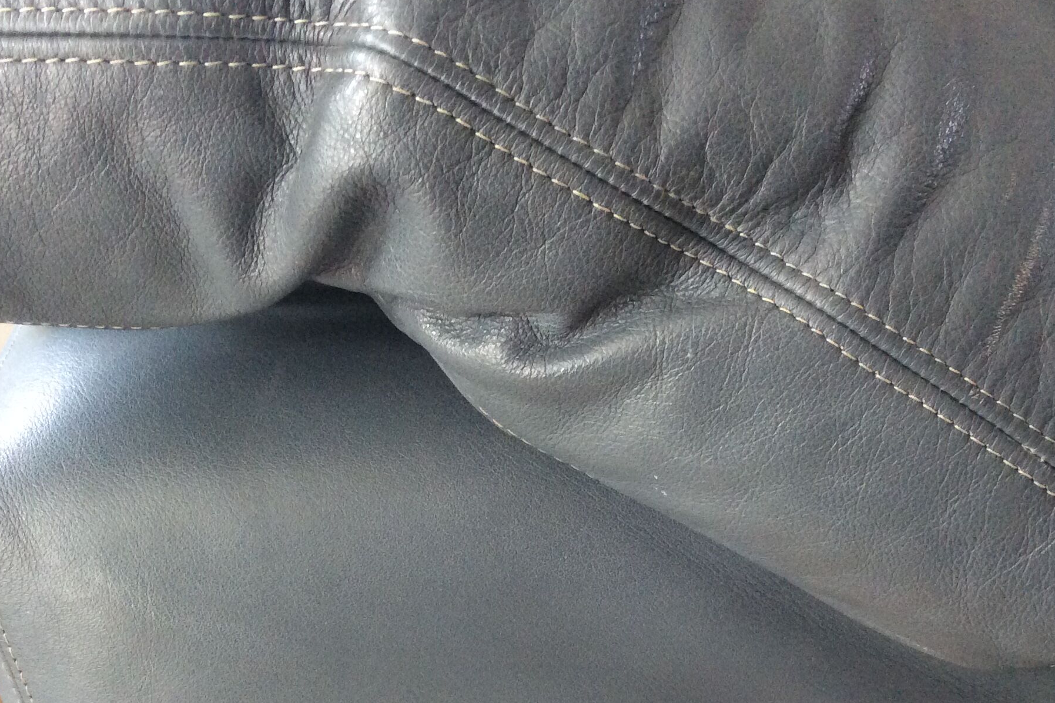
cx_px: 578
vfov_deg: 27.6
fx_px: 1406
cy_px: 553
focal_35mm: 48
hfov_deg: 41.1
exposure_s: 1/25
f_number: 2.4
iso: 125
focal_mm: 3.3
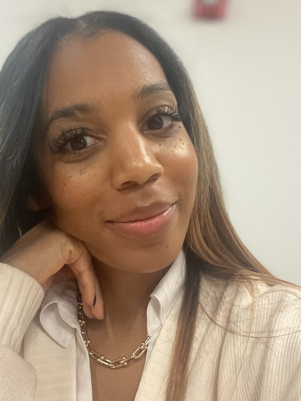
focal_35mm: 50
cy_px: 203
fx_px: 580
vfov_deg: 38.2
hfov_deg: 29.0
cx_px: 116
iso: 400
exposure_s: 1/30
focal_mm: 2.71
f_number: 2.2
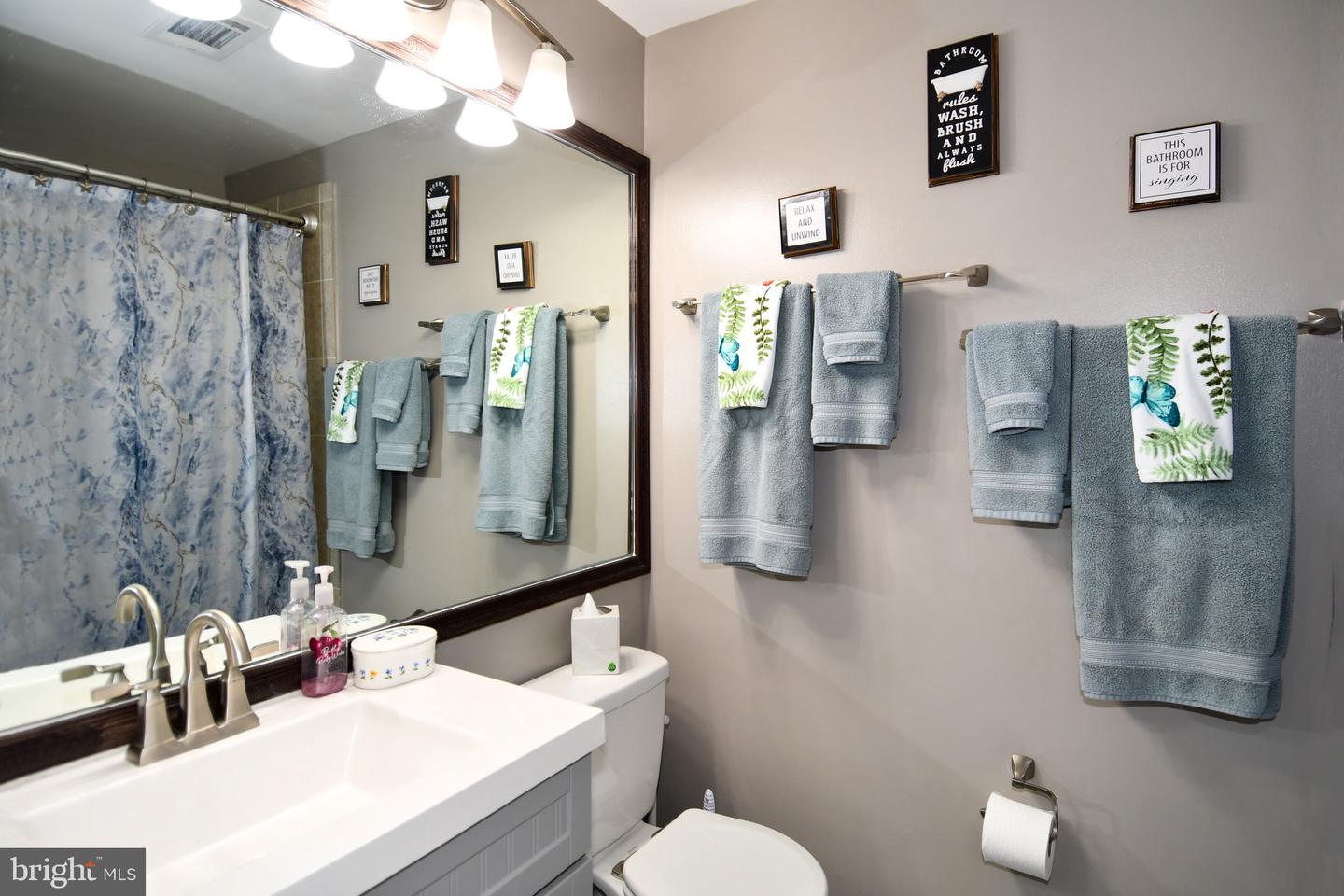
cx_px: 672
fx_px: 672
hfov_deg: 90.0
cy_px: 448
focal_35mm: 18
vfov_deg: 67.4
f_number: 4.5
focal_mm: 12
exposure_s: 1/80
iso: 200
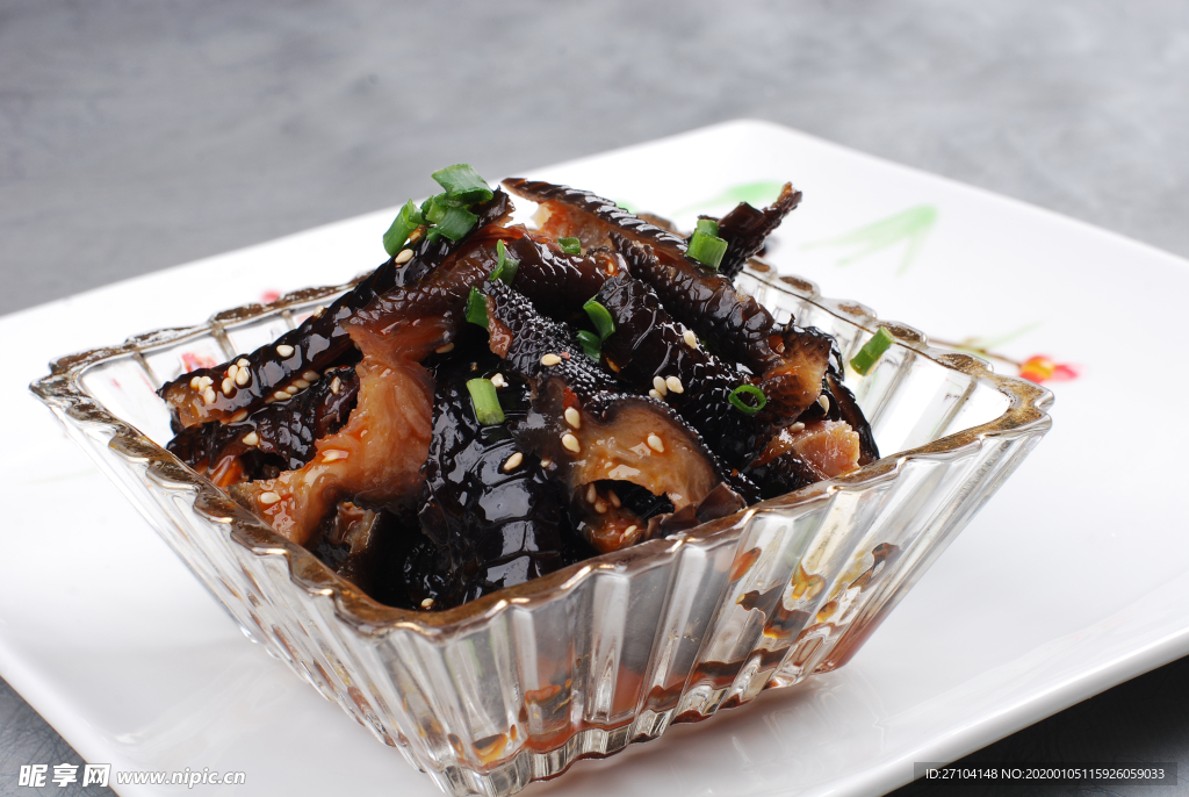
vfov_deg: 18.2
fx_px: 2481
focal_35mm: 75
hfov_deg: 27.0
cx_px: 594
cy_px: 398
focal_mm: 50
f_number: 13
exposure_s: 1/125
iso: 100
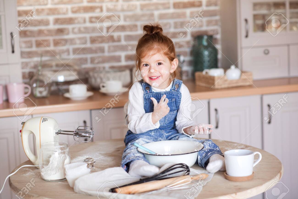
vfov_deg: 16.1
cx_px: 149
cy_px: 100
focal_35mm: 85
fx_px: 704
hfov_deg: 23.9
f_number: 2.5
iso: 500
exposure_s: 1/320
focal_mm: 85
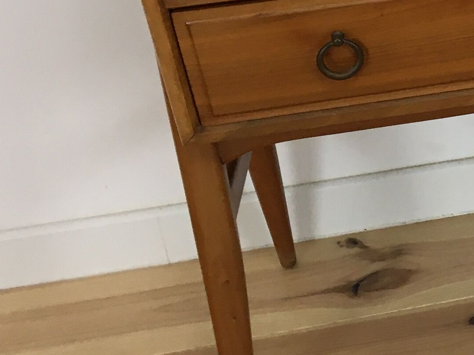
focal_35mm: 109
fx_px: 1493
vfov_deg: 13.4
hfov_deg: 15.8
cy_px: -2
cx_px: 811
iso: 25
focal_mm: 4.15
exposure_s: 1/33
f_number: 2.2
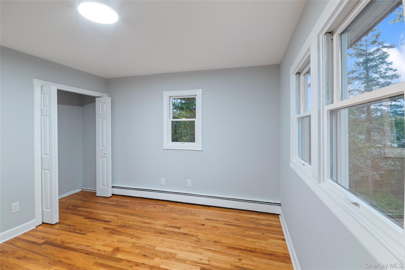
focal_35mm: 15
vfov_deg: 77.3
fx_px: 169
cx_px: 202
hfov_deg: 100.4
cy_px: 135
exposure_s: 5
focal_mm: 10
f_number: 11
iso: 100
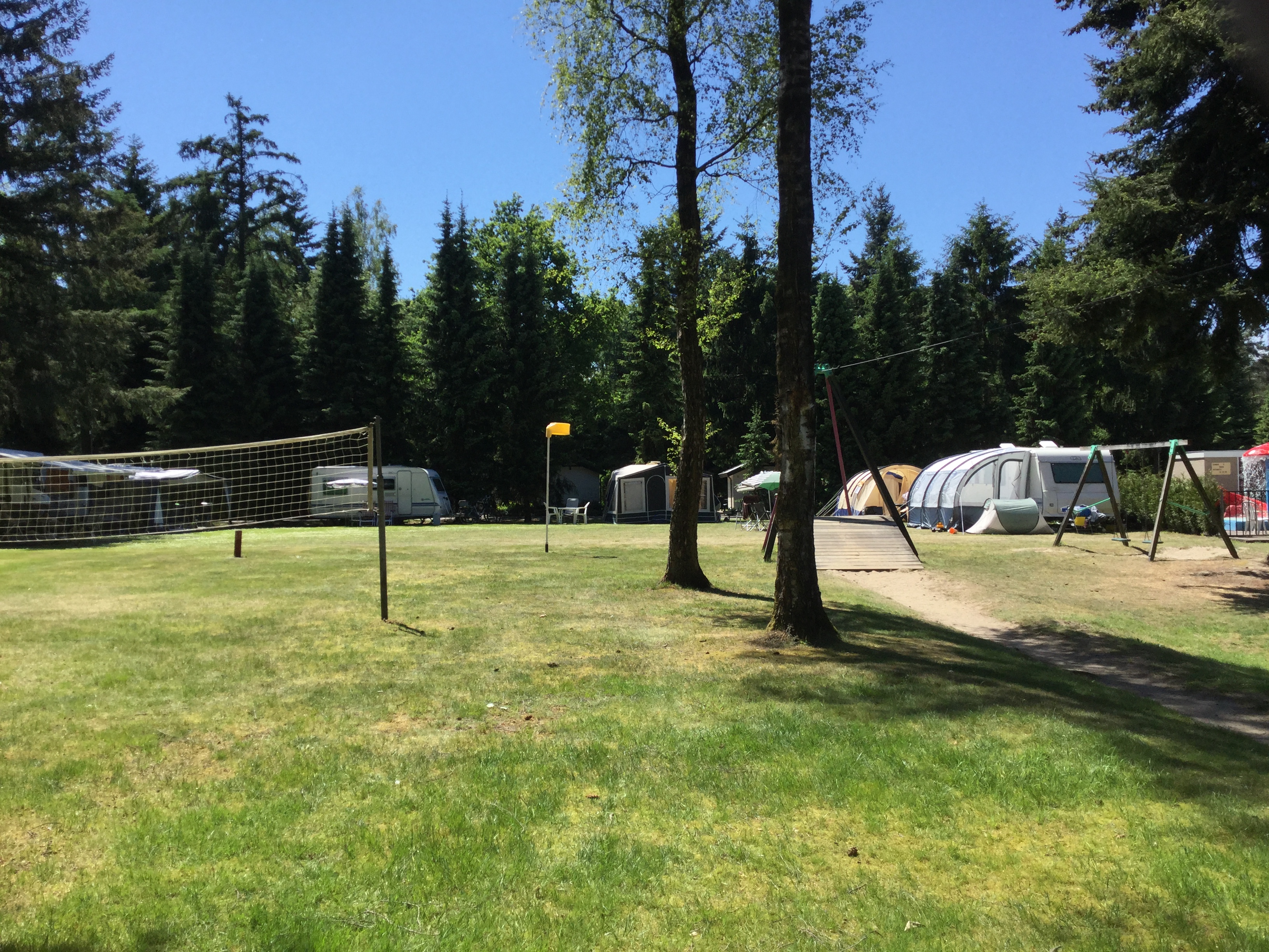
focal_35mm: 31
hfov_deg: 58.4
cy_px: 476
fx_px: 1136
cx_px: 634
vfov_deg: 45.4
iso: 25
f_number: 2.4
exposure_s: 1/981
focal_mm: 3.3
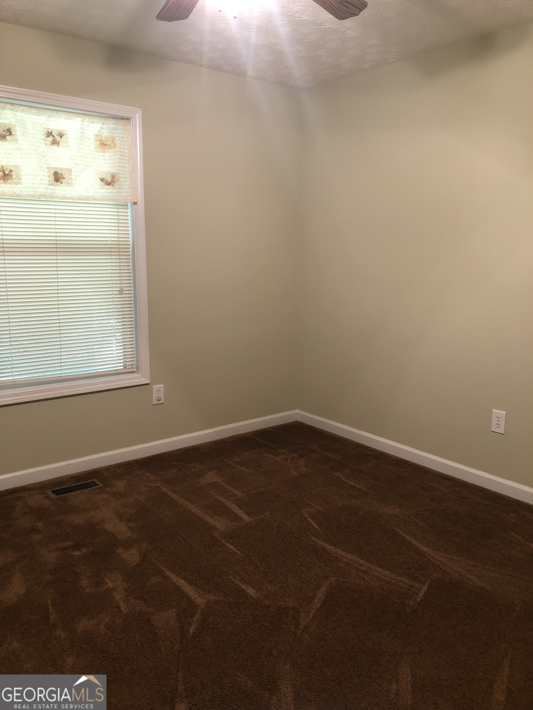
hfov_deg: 49.7
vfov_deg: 63.4
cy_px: 355
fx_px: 575
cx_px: 266
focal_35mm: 28
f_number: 1.8
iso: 80
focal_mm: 3.99
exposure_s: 1/15
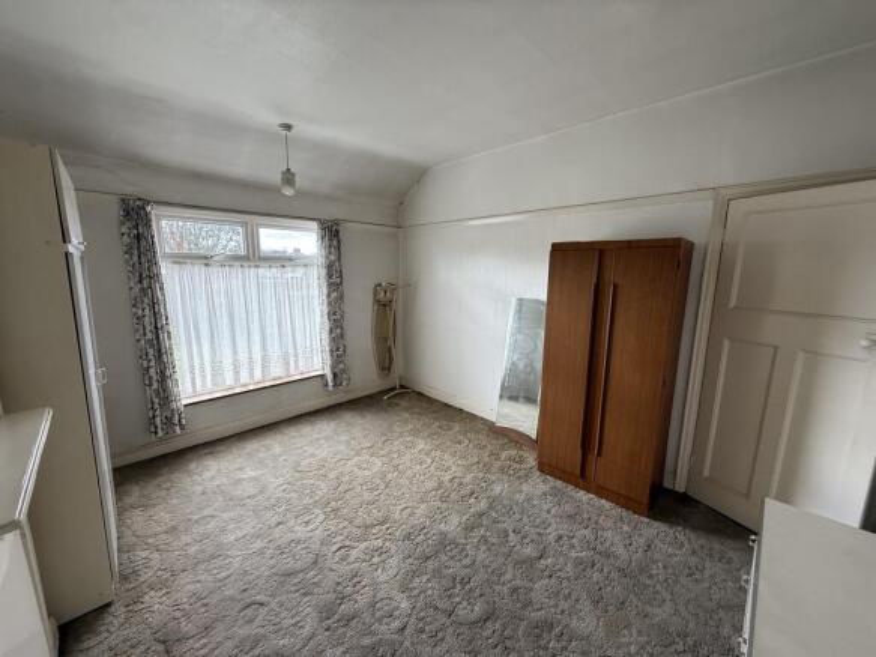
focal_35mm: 14
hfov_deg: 102.1
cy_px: 328
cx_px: 438
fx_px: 354
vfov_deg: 85.7
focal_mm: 2.22
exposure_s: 1/99
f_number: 2.2
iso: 100
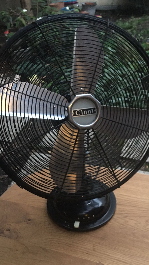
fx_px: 253
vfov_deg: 55.2
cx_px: 71
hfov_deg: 32.8
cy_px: 142
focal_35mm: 36
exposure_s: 1/4
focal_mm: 4.15
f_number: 2.2
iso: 125
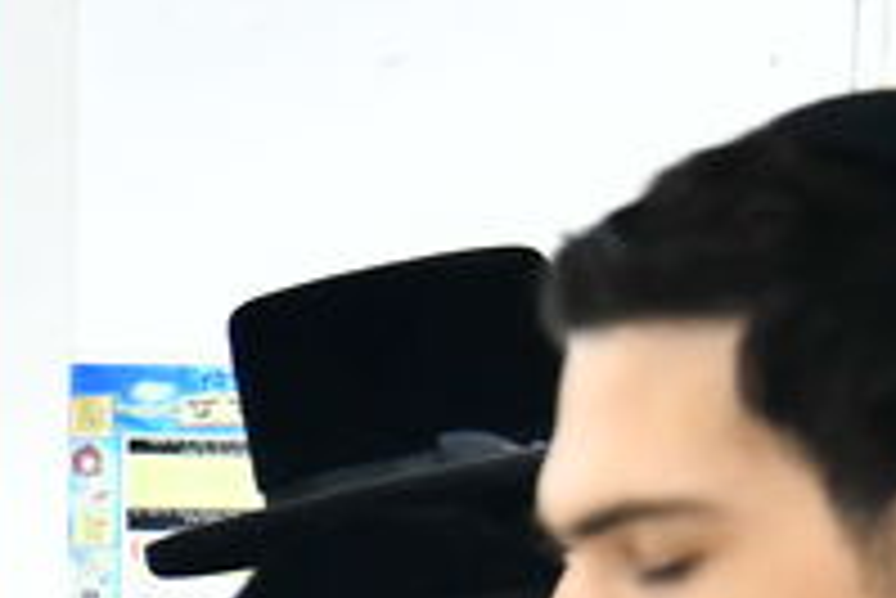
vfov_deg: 2.5
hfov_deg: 3.7
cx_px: -797
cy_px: 1194
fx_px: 13674
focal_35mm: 549
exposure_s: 1/160
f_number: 5.6
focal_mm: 78
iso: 1600
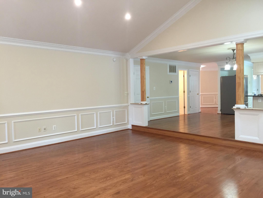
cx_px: 132
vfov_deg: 48.2
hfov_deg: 61.7
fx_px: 220
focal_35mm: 29
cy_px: 99
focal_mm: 4.15
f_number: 2.2
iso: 64
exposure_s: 1/15
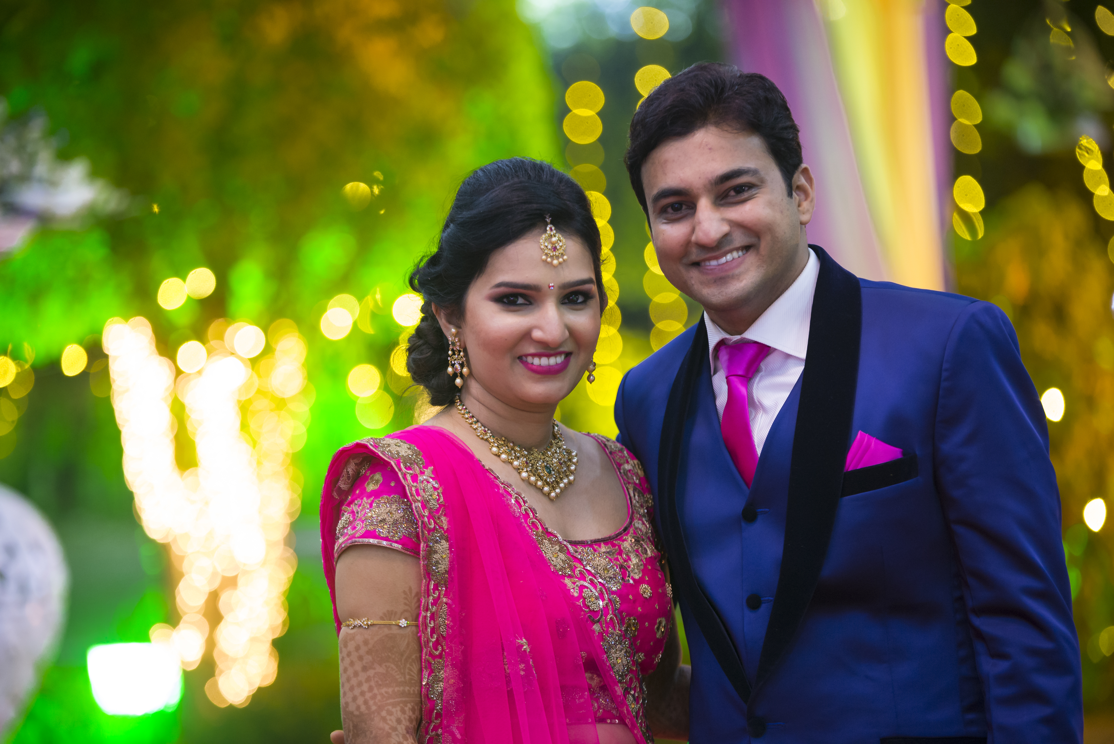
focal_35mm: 135
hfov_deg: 15.2
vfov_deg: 10.2
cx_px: 557
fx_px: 4179
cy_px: 372
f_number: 2.8
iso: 1600
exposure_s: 1/60
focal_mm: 135
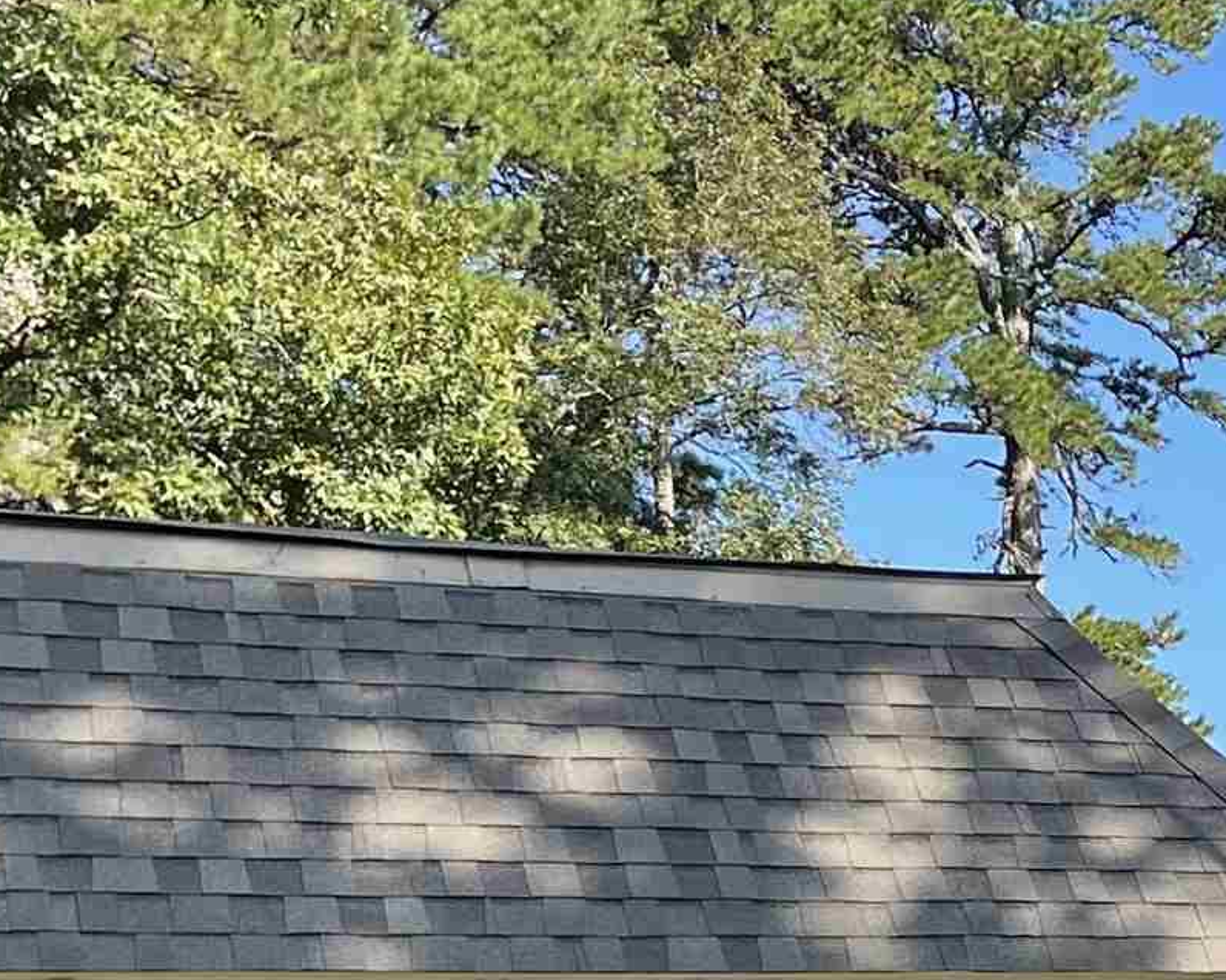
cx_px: 1904
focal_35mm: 98
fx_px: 3554
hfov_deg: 17.4
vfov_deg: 15.0
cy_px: 1267
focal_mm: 5.1
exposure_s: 1/1098
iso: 32
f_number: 1.6
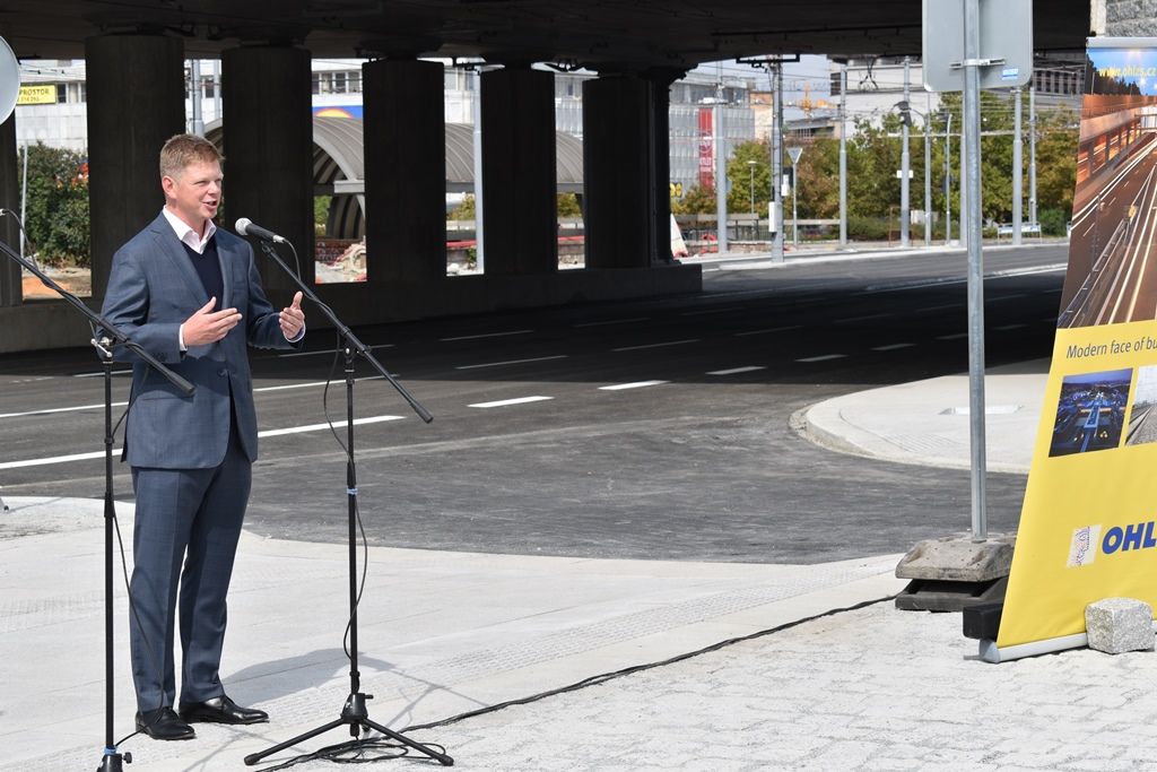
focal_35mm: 82
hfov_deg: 24.6
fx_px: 2652
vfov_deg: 16.6
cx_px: 578
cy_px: 386
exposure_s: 1/250
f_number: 9
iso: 100
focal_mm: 55
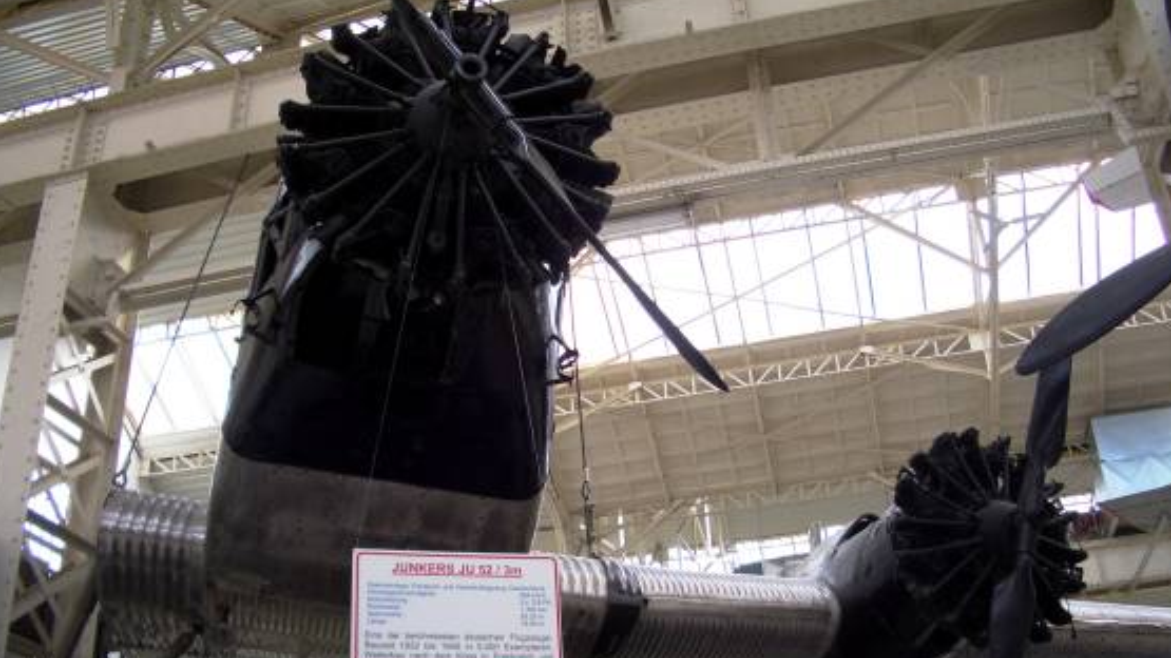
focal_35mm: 39
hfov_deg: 51.6
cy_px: 359
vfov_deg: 30.4
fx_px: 1211
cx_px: 587
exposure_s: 1/125
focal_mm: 5.8
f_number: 2.6
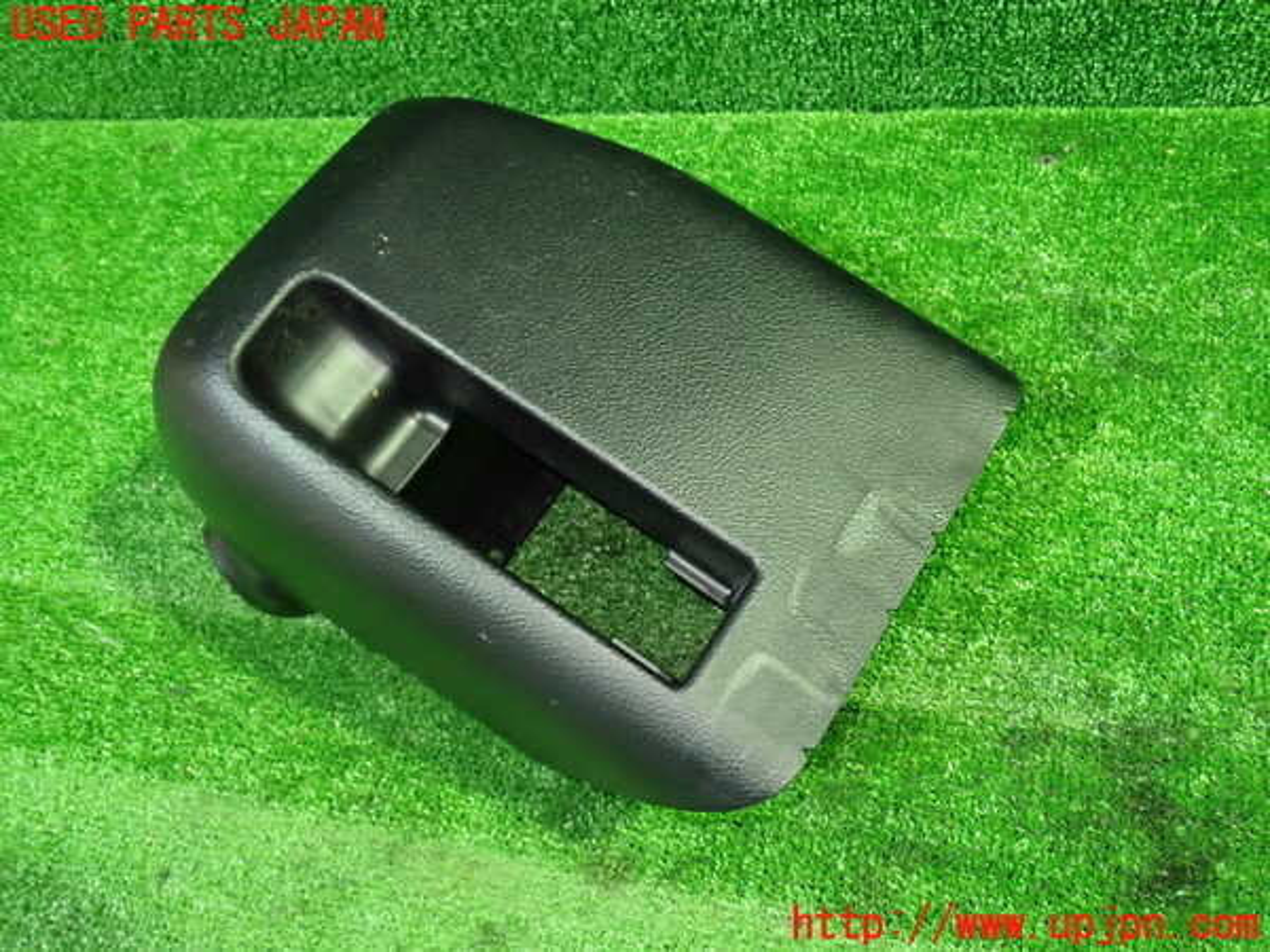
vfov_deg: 46.8
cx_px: 635
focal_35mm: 30
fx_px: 1101
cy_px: 476
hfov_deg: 60.0
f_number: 2.3
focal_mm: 5.4
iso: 800
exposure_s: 1/25
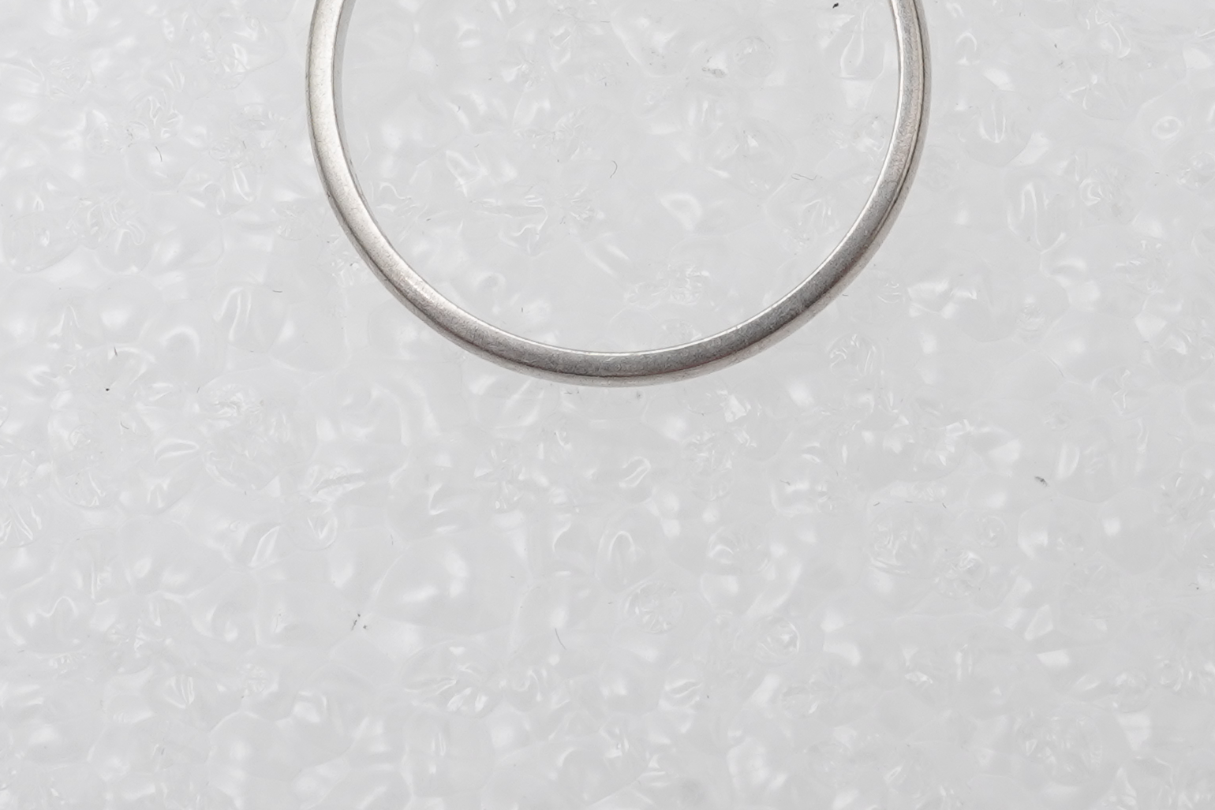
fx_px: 3881
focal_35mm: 115
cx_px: 637
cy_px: -26
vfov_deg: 11.8
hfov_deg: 17.8
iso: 500
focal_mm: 30
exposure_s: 1/125
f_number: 22
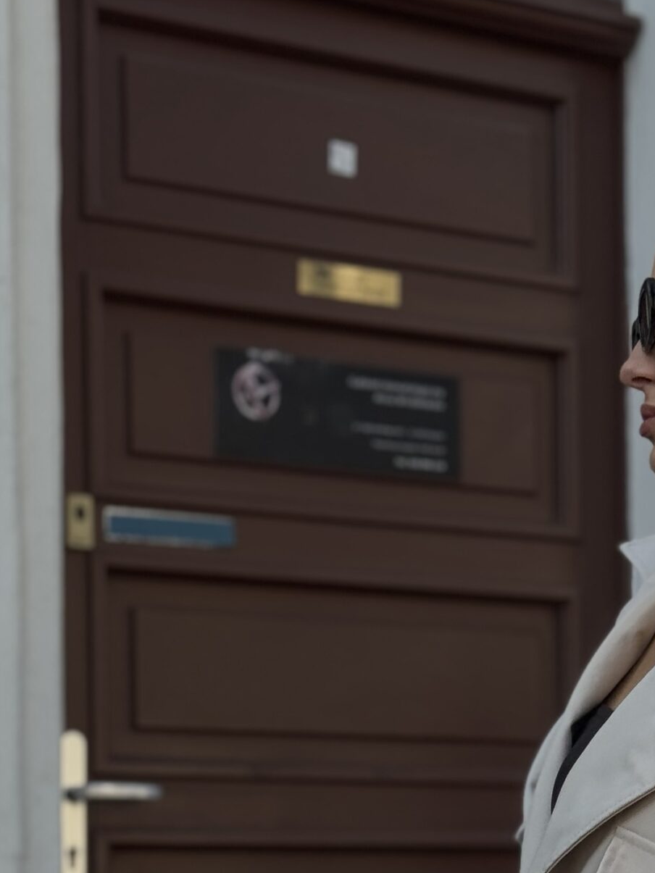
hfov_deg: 14.4
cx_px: 591
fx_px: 2573
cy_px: 897
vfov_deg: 18.7
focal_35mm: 102
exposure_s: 1/1818
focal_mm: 6.76
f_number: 1.78
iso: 64
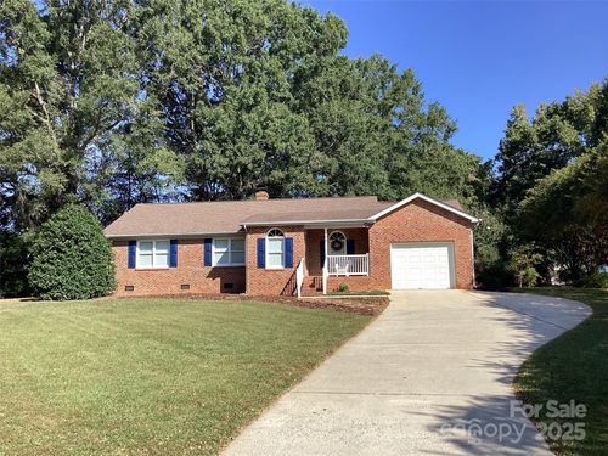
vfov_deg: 45.4
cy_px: 228
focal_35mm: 31
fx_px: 544
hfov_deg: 58.4
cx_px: 304
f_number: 2.4
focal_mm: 3.3
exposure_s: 1/895
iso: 25
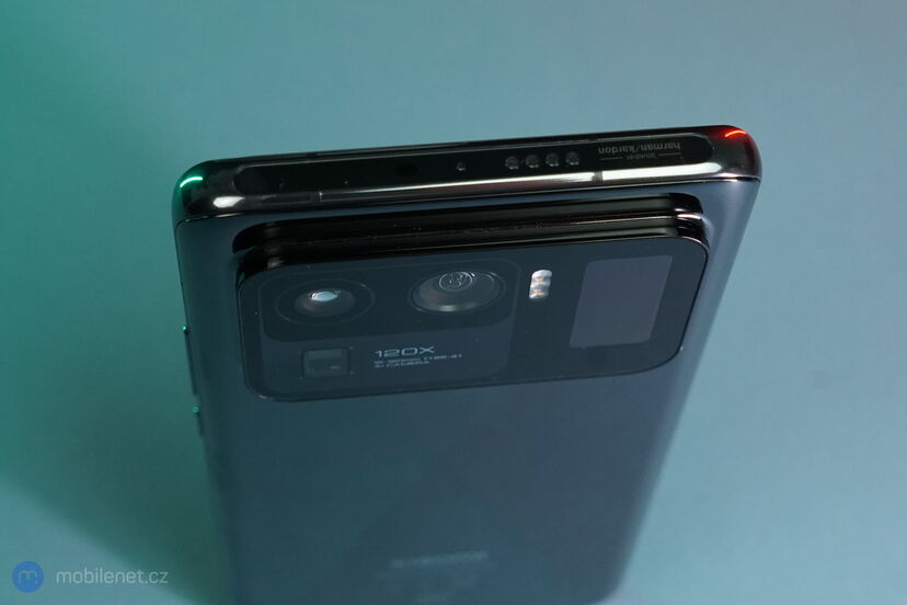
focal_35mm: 43
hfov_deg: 45.4
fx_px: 1083
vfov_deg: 31.2
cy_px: 302
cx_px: 454
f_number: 8
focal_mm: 43
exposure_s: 1/200
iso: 2000
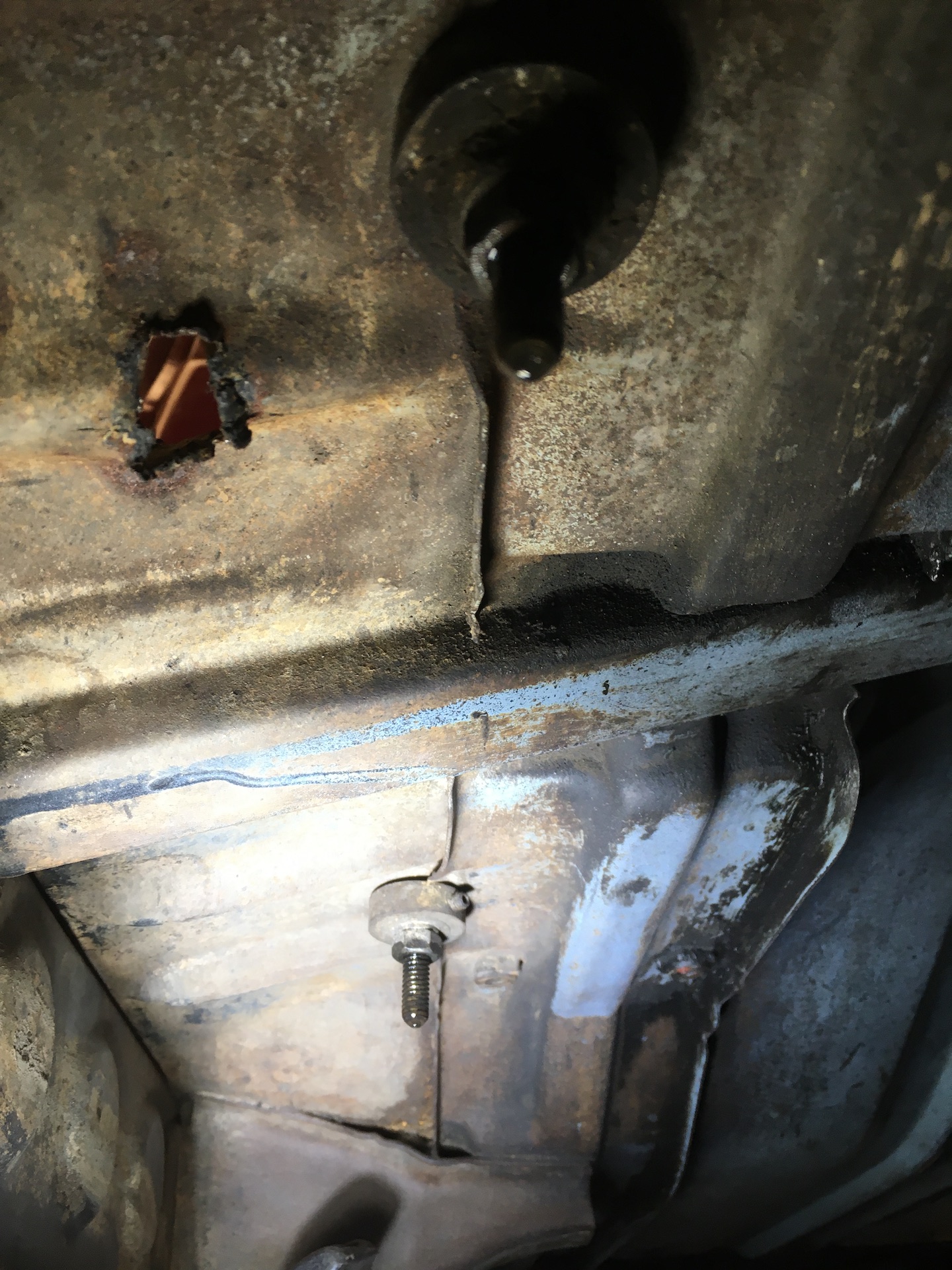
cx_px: 476
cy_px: 635
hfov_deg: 48.2
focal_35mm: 29
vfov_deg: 61.7
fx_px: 1063
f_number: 2.2
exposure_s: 1/33
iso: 64
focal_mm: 4.15
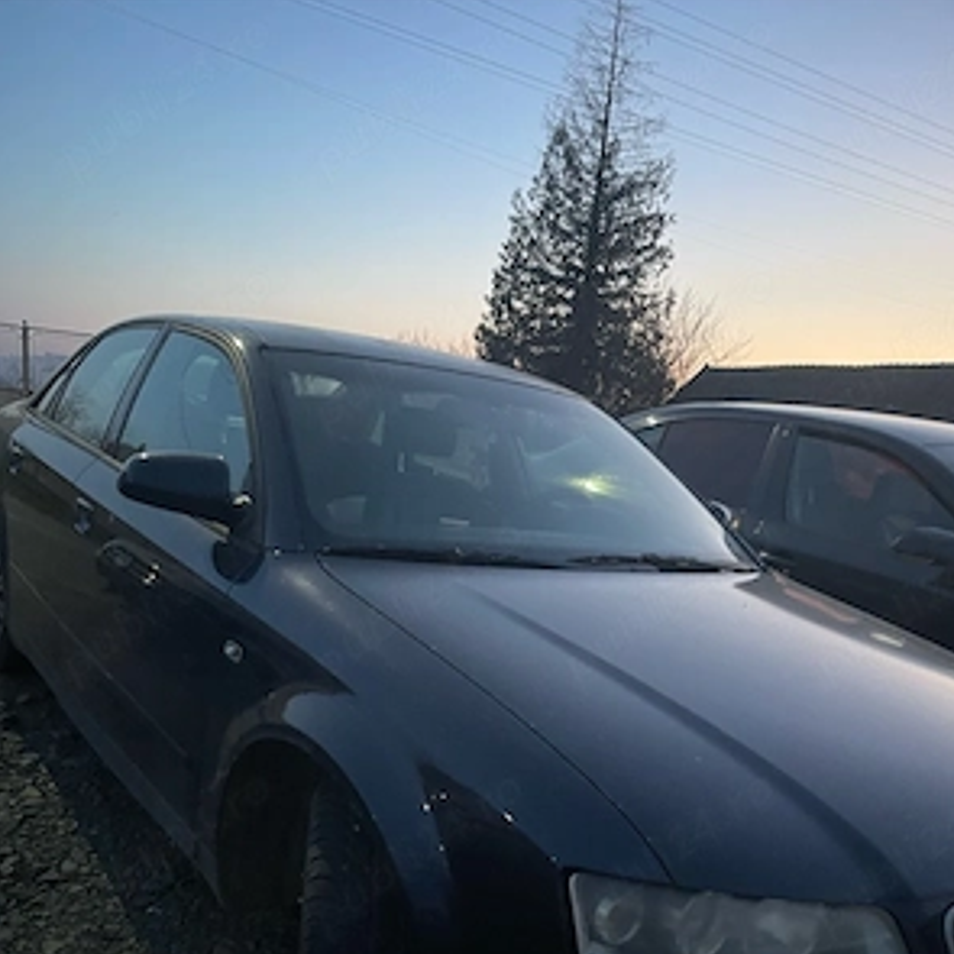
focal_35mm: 30
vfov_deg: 52.9
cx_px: 482
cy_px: 640
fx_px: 935
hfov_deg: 54.0
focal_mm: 5.1
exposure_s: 1/33
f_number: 1.6
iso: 500
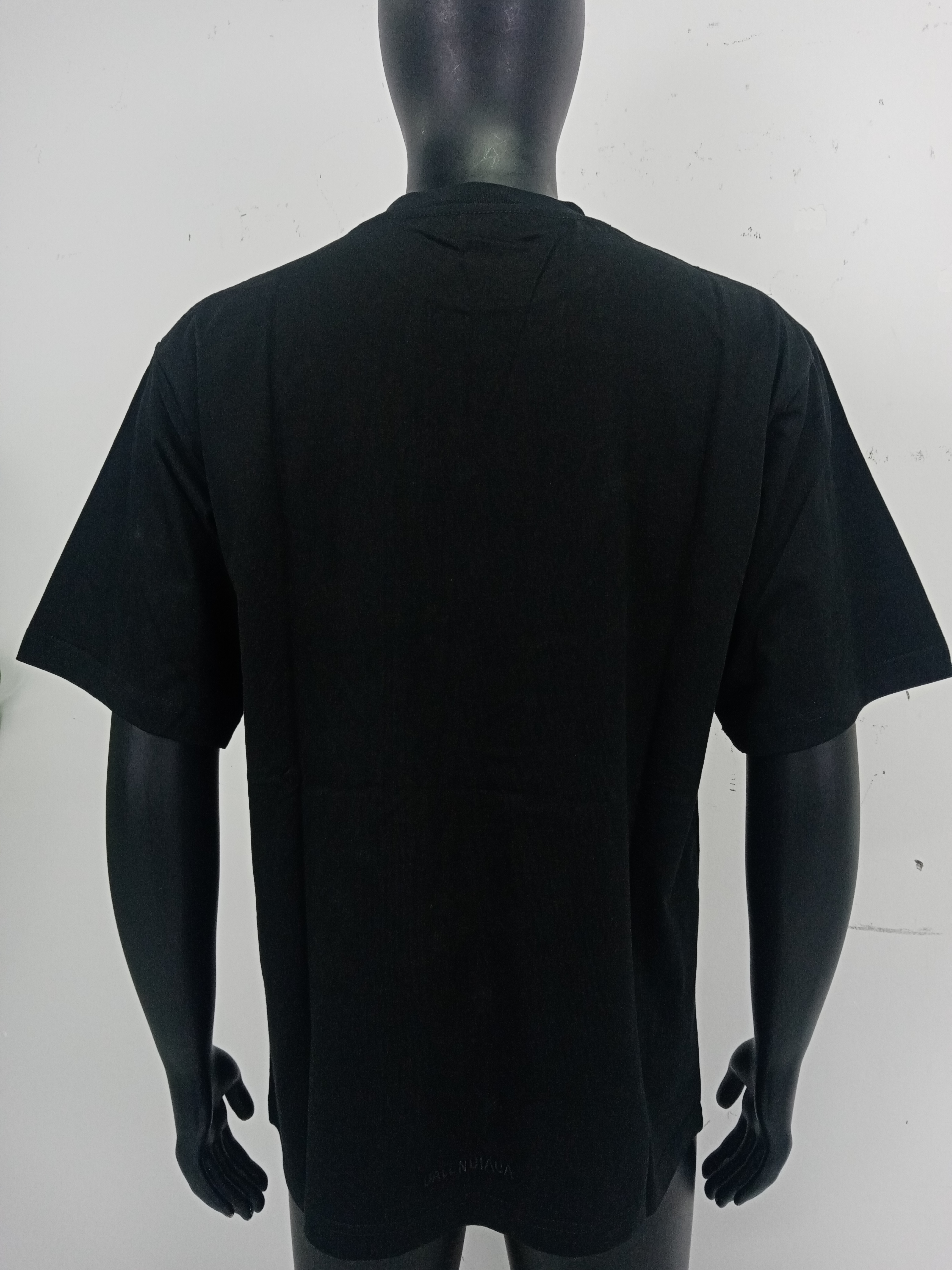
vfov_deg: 67.3
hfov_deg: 53.1
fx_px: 953
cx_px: 476
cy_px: 635
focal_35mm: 26
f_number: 1.8
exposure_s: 1/100
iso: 161
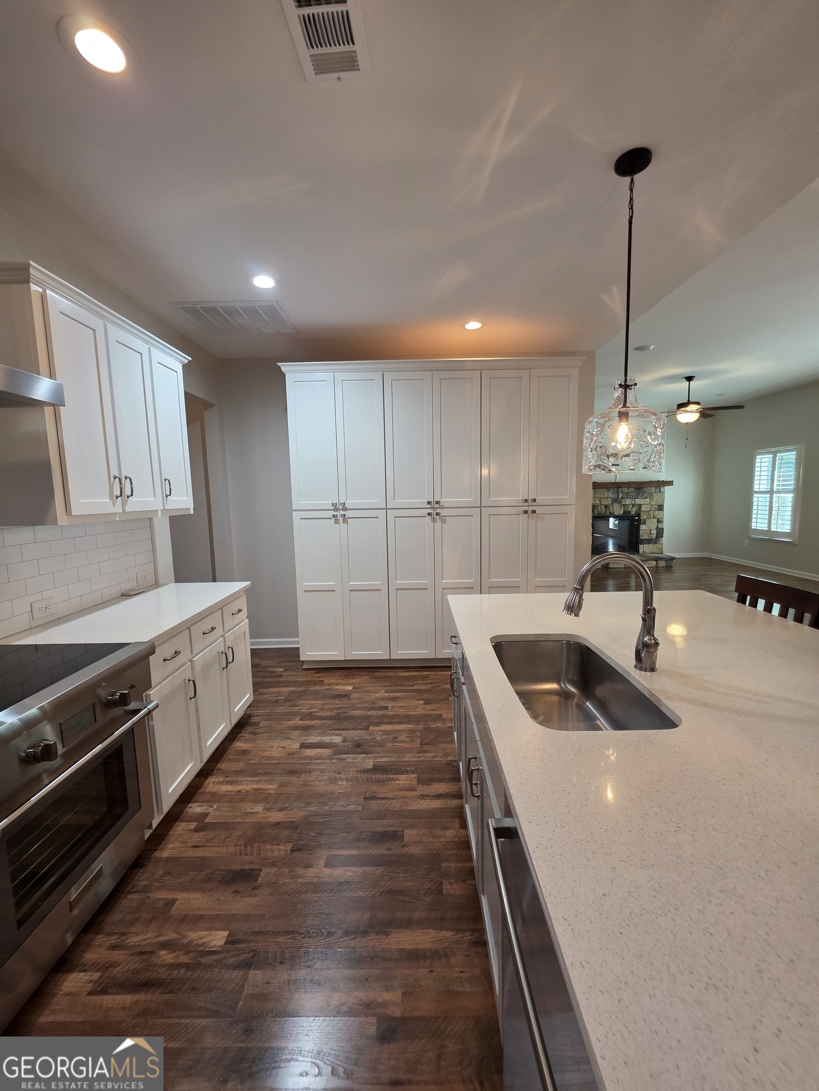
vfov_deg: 106.2
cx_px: 410
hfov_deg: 89.9
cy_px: 546
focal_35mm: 13
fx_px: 410
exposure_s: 1/120
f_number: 1.9
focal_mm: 2.2
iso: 200
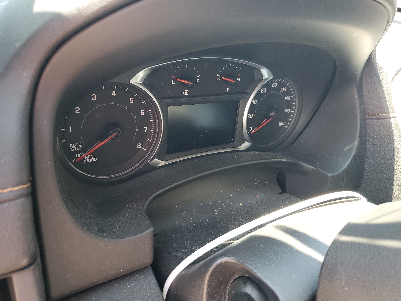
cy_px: 150
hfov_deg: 67.3
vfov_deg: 53.1
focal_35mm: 26
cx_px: 200
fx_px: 301
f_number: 1.5
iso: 85
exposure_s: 1/120
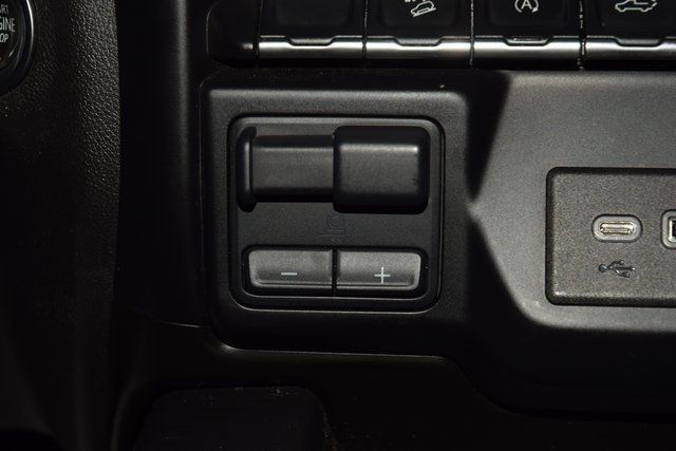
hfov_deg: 19.5
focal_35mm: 105
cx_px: 338
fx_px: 1972
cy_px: 226
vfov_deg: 13.0
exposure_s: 1/125
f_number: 8
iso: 100
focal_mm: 70
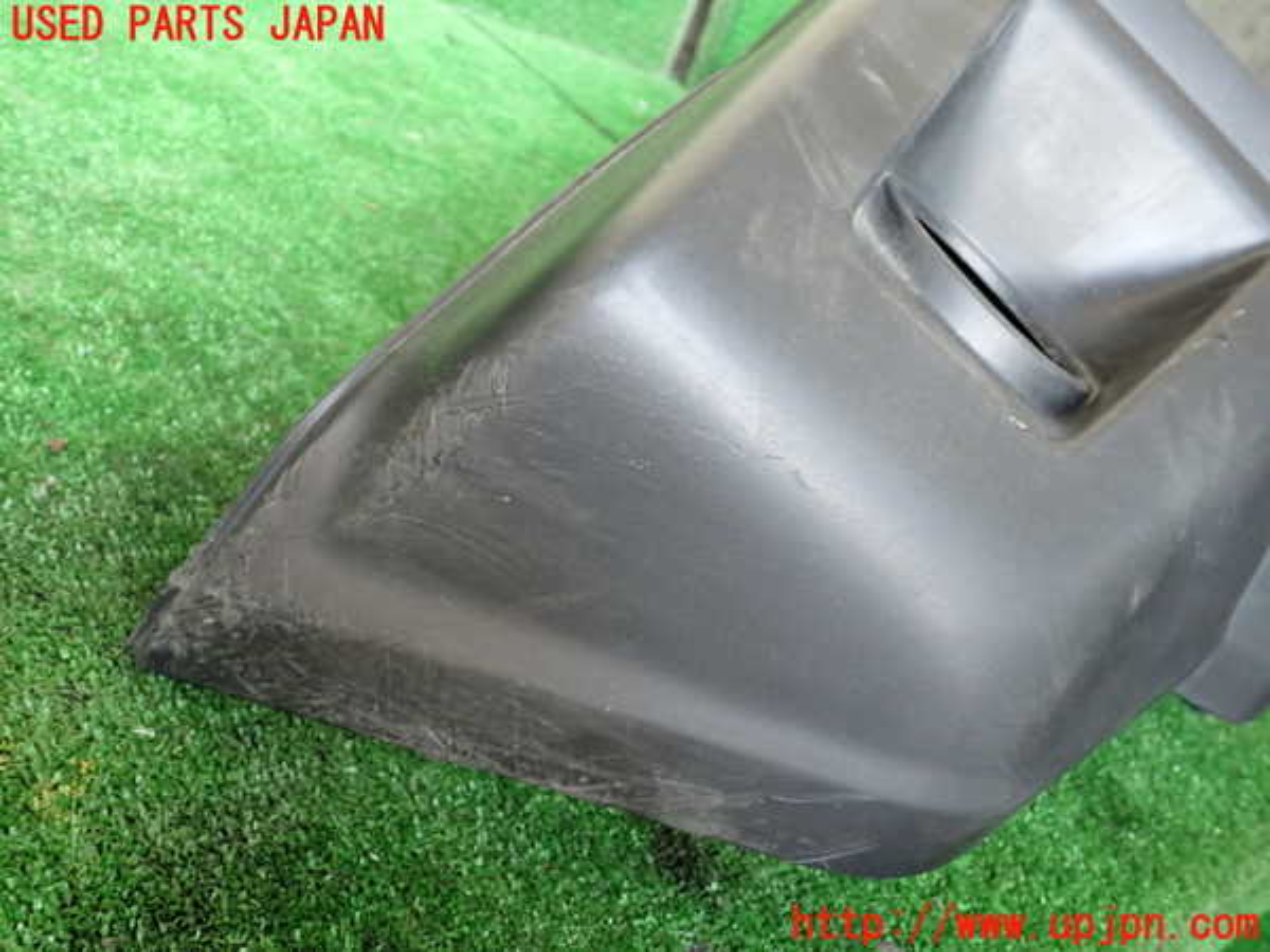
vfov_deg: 46.8
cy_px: 476
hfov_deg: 60.0
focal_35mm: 30
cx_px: 635
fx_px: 1101
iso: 400
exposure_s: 1/30
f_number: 2.3
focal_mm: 5.4
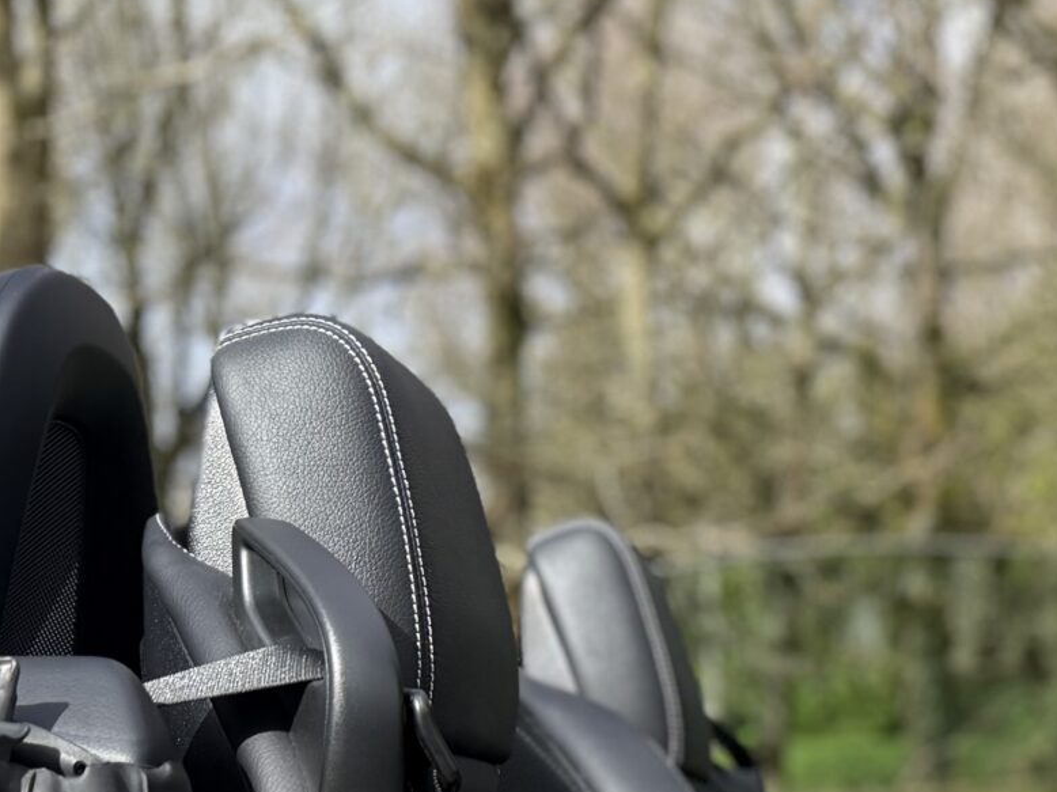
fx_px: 2412
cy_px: 1247
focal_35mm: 79
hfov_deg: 22.9
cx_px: 1238
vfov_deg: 16.7
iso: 100
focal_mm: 6.76
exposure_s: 1/2703
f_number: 1.78
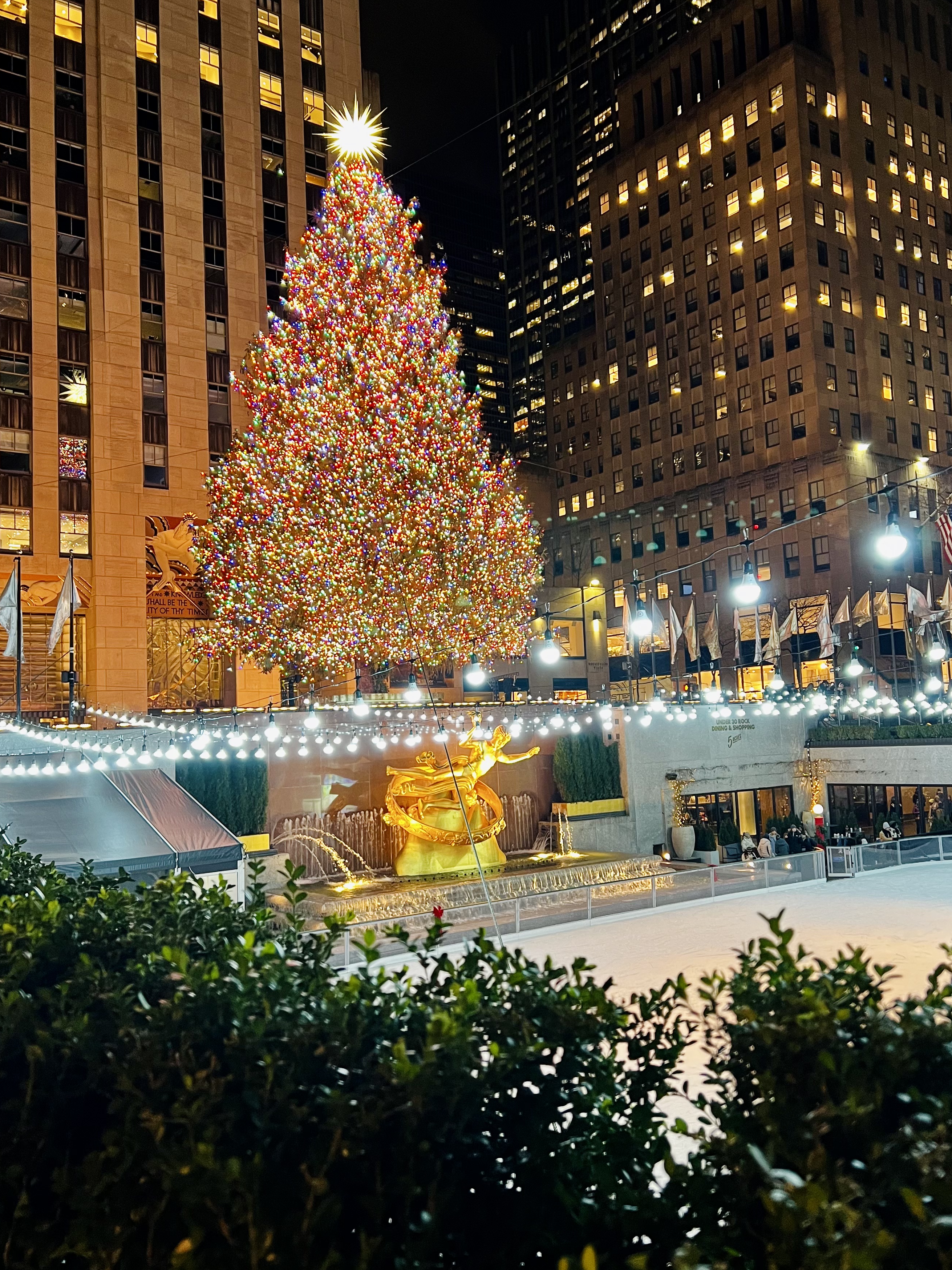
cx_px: 510
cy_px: 626
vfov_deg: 60.0
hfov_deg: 46.8
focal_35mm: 30
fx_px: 1100
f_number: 1.5
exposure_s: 1/60
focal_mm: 5.7
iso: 200
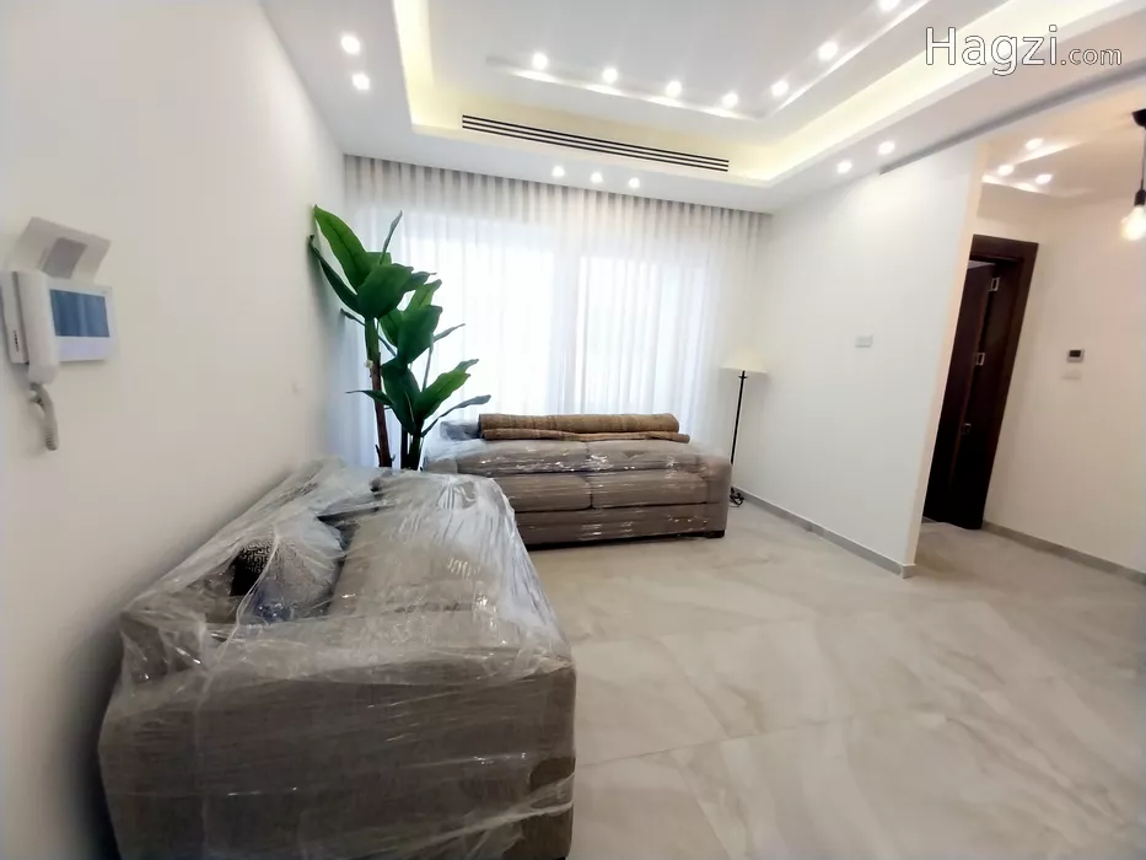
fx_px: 430
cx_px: 573
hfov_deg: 106.2
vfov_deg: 89.9
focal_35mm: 13
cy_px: 430
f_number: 2.2
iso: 160
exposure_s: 1/33
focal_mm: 1.3
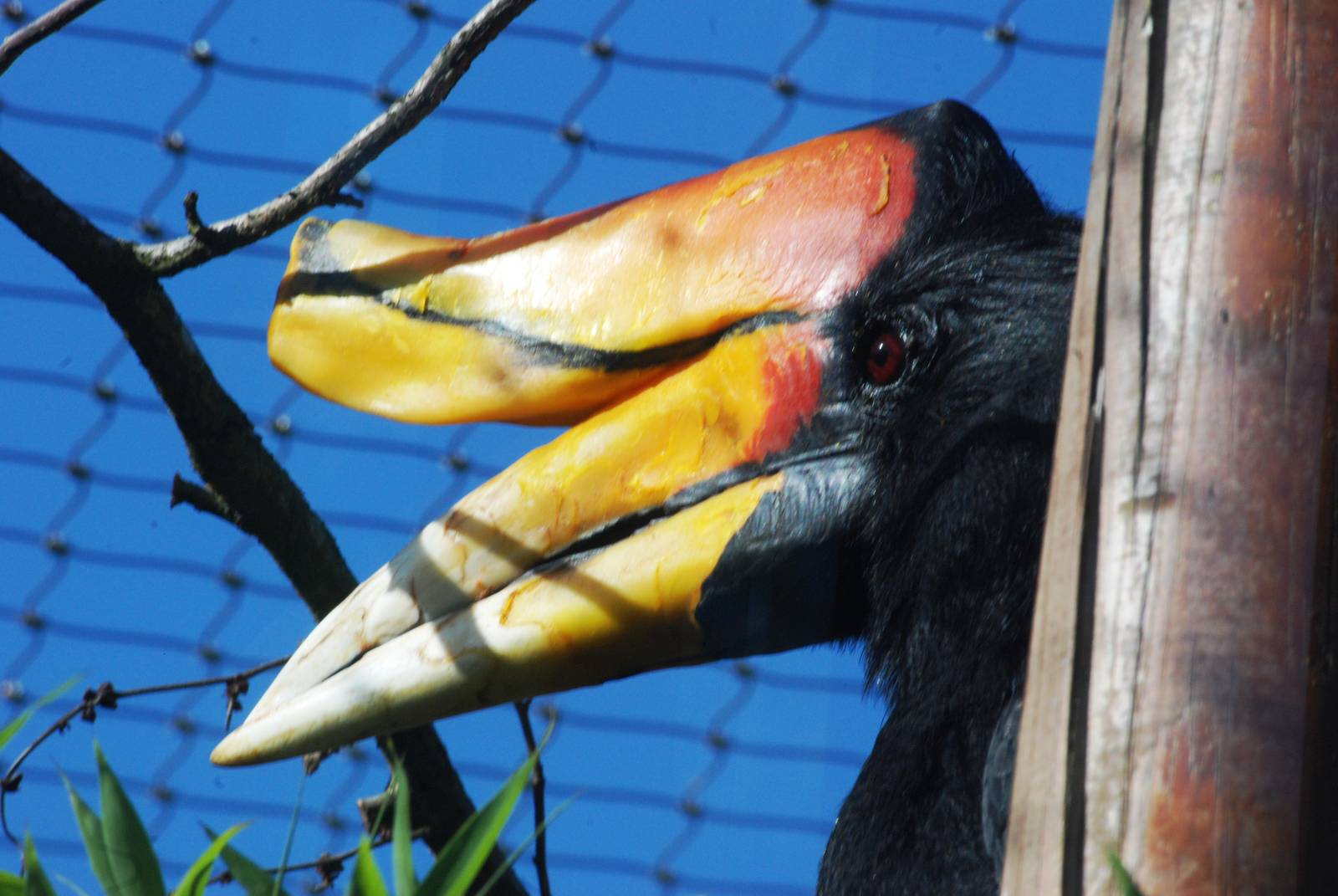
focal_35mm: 450
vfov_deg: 3.1
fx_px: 16745
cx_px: 669
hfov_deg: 4.6
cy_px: 448
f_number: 20
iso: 400
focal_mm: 300
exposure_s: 1/160
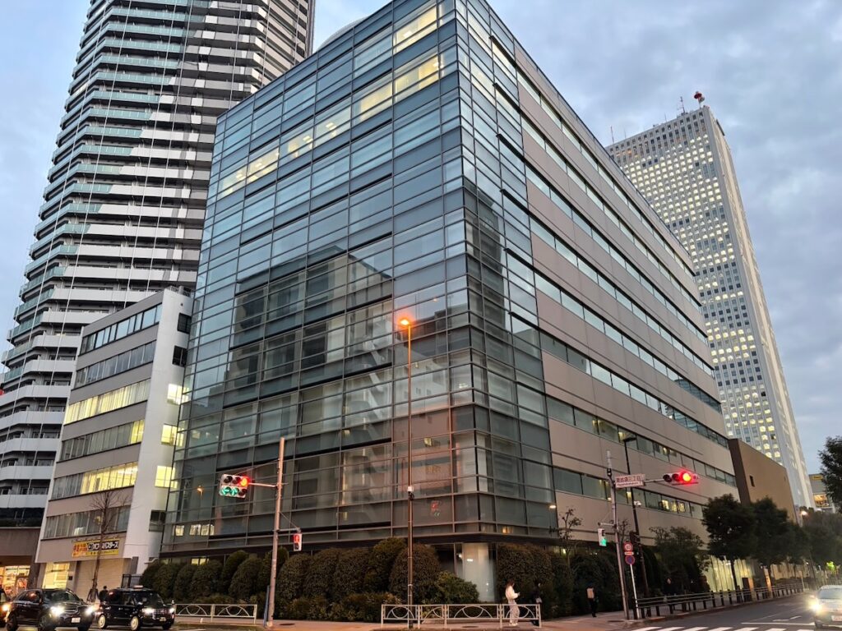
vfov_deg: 53.1
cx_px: 421
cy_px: 316
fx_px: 632
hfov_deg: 67.3
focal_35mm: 26
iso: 400
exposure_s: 1/50
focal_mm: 5.96
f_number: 1.6
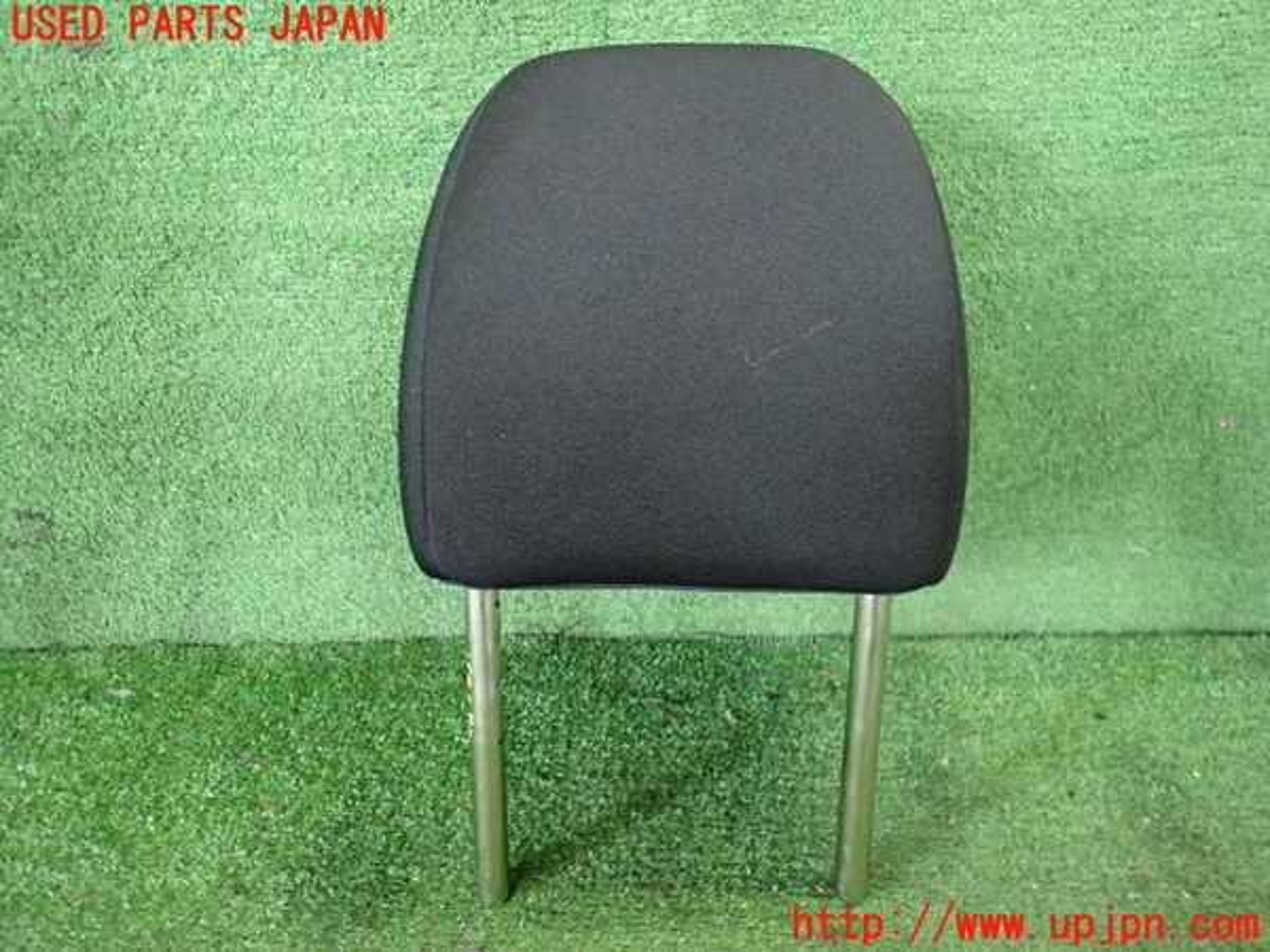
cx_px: 635
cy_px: 476
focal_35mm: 25
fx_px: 917
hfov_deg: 69.4
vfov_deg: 54.9
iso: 640
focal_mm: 4.5
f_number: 2
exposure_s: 1/30
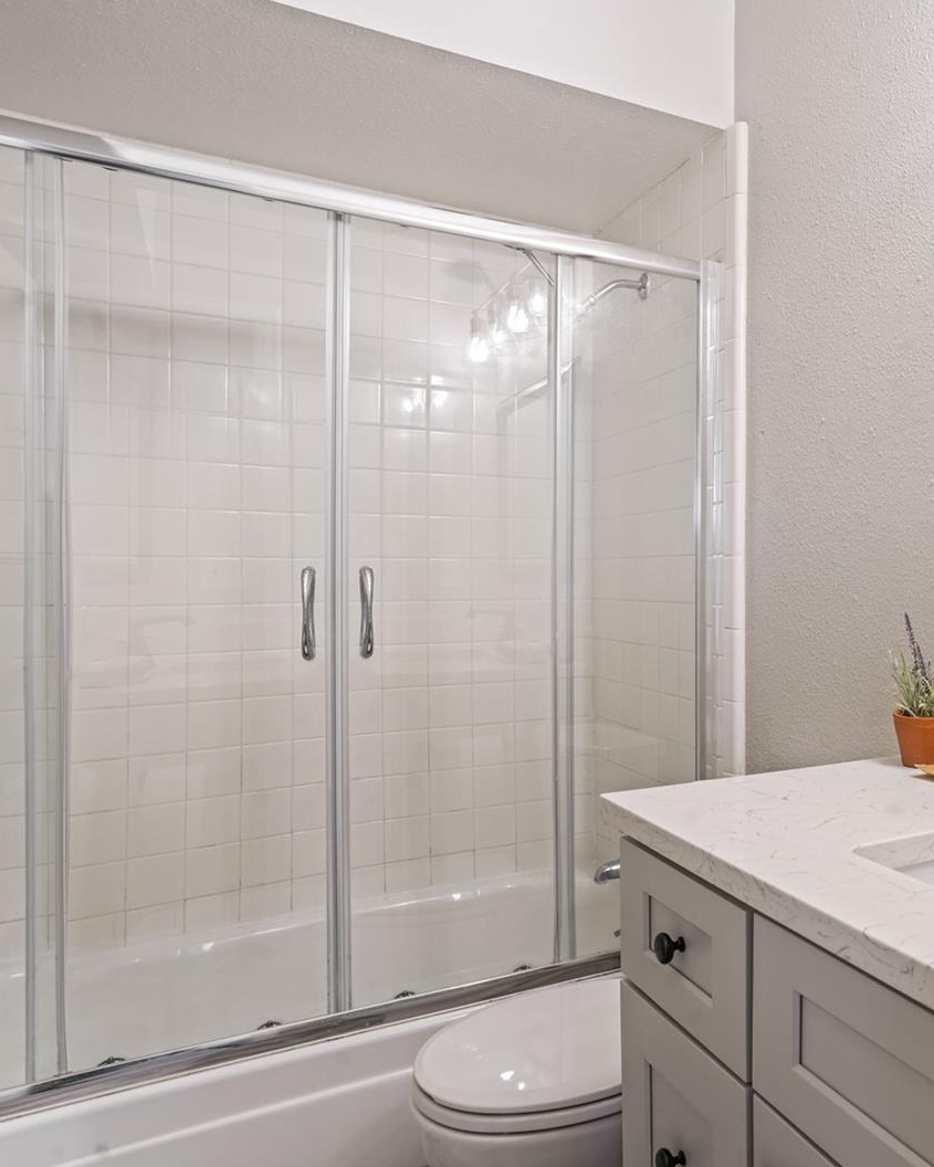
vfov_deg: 64.1
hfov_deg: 48.2
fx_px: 933
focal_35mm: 27
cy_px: 581
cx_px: 825
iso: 200
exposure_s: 1/1.25
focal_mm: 19
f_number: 9
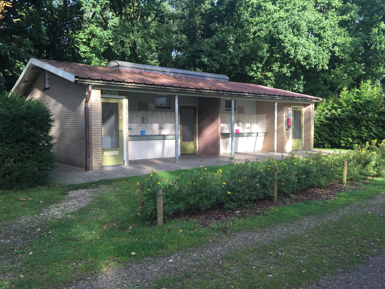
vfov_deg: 48.2
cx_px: 192
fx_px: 323
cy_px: 144
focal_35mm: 29
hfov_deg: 61.7
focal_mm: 4.15
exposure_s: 1/284
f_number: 2.2
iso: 32
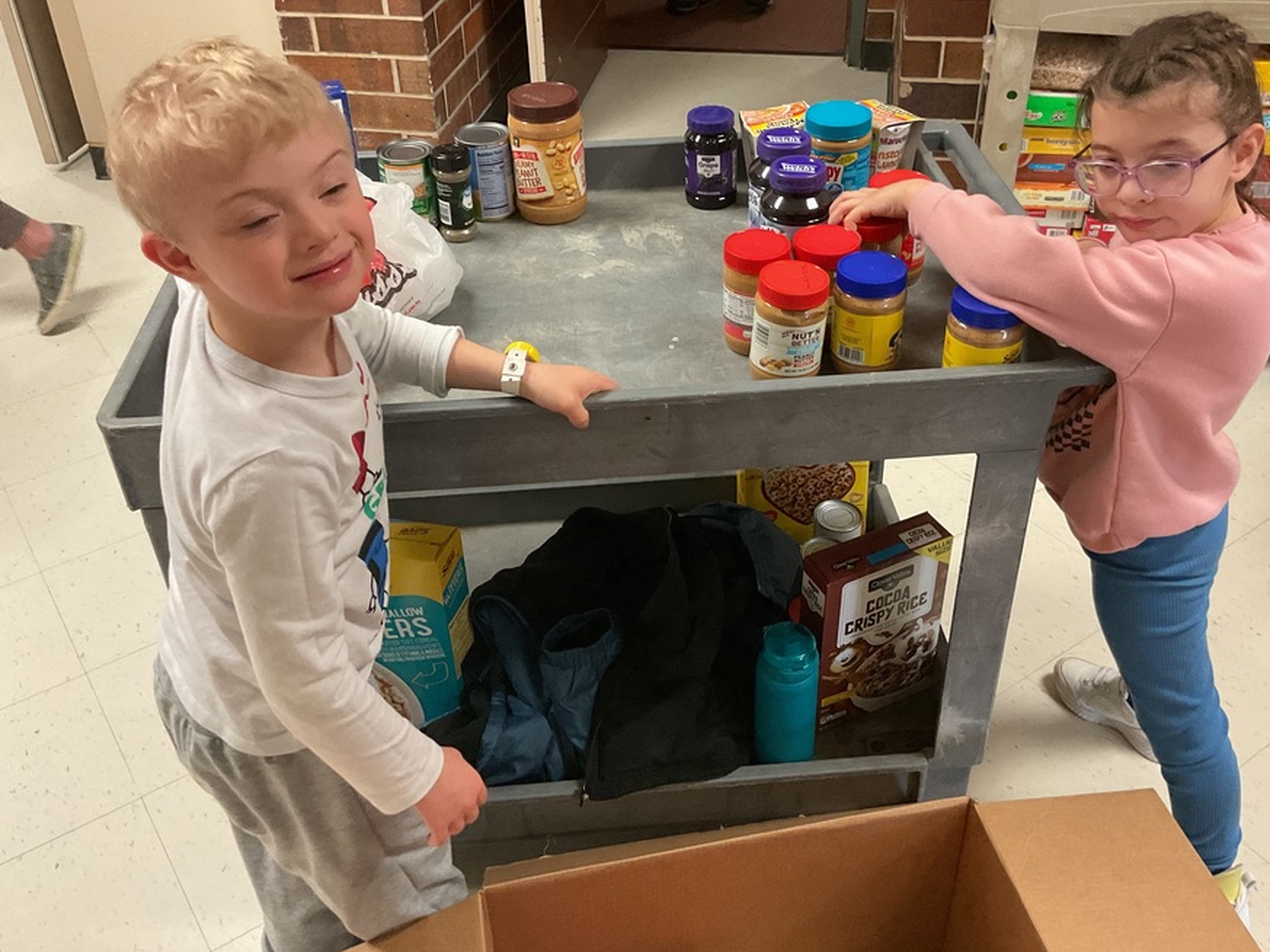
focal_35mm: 34
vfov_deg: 41.7
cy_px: 414
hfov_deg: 53.9
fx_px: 1248
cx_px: 660
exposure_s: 1/60
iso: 200
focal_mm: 3
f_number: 1.8
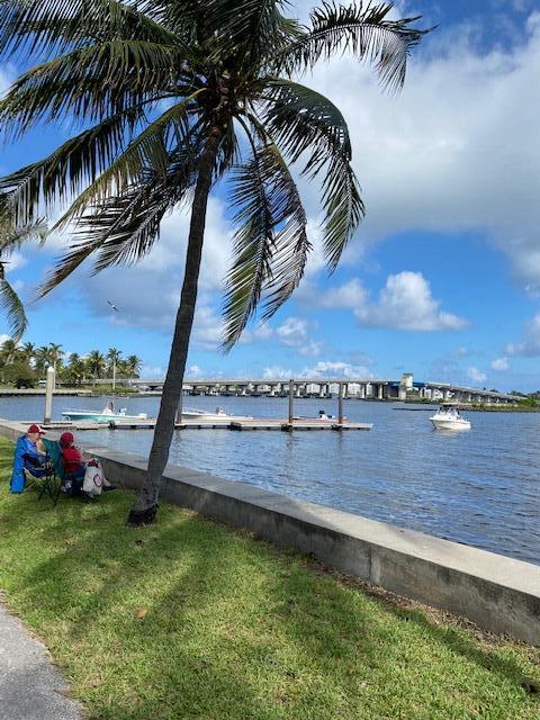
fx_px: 541
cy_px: 360
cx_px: 270
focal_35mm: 26
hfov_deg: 53.1
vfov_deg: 67.3
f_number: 1.8
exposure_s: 1/3401
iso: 32
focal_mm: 4.25
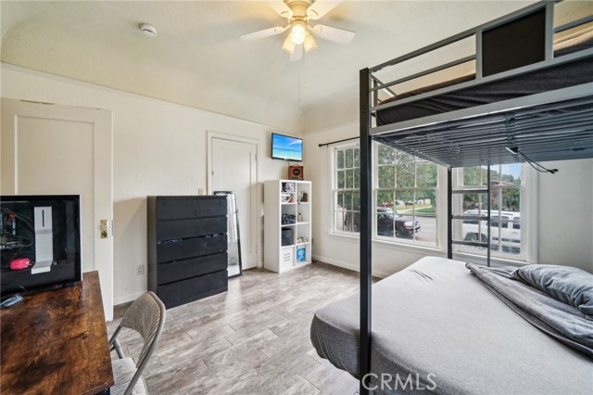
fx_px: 214
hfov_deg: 108.4
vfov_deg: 85.4
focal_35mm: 13
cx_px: 296
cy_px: 198
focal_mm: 13
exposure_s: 1/13
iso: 400
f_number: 7.1
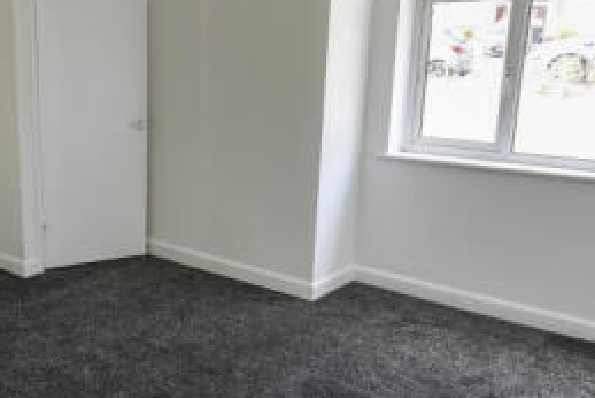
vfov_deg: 35.1
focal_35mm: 38
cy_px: 213
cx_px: 210
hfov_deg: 50.0
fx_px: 628
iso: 250
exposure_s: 1/60
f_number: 4
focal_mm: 10
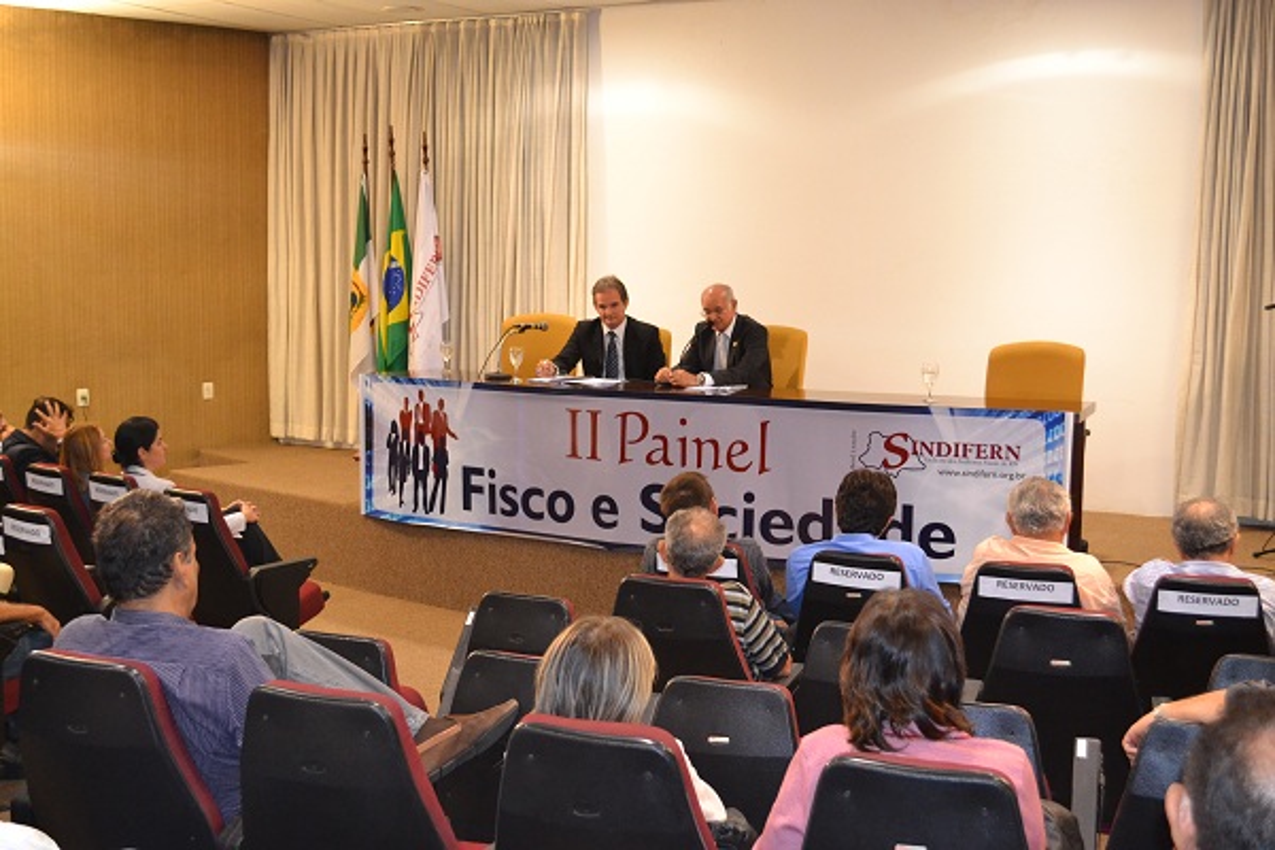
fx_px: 1541
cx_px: 638
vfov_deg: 30.8
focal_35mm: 44
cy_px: 425
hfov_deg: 45.0
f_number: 4.5
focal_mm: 29
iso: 2000
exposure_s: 1/60
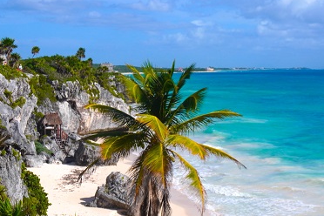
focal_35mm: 79
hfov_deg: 25.5
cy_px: 143
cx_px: 221
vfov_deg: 17.2
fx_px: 711
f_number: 6.3
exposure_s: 1/1600
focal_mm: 28
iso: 160
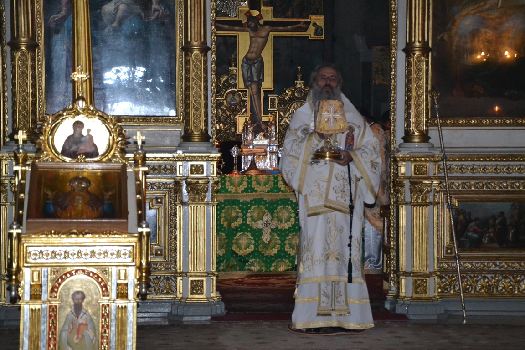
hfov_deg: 23.4
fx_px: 1269
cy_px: 175
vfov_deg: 15.7
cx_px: 262
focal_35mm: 87
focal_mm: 58
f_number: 5
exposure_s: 1/60
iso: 3200
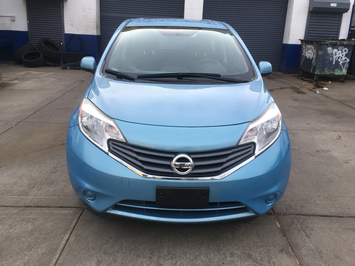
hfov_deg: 58.4
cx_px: 172
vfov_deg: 45.4
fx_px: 318
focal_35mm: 31
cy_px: 124
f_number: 2.2
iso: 25
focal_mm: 4.15
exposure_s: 1/615
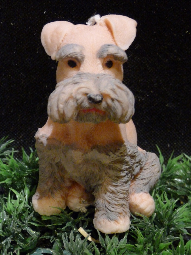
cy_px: 128
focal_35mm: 103
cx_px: 96
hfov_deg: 14.4
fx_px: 758
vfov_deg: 19.1
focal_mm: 18.6
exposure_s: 1/10
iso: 800
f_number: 3.5
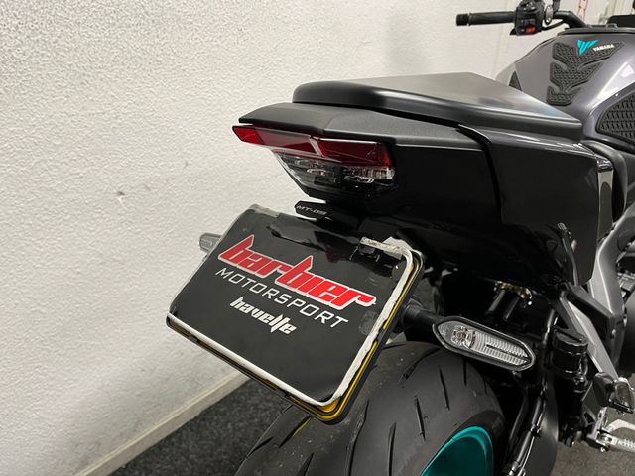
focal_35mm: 26
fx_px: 477
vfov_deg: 53.1
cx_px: 318
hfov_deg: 67.3
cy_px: 238
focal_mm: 5.1
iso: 100
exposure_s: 1/50
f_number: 1.6
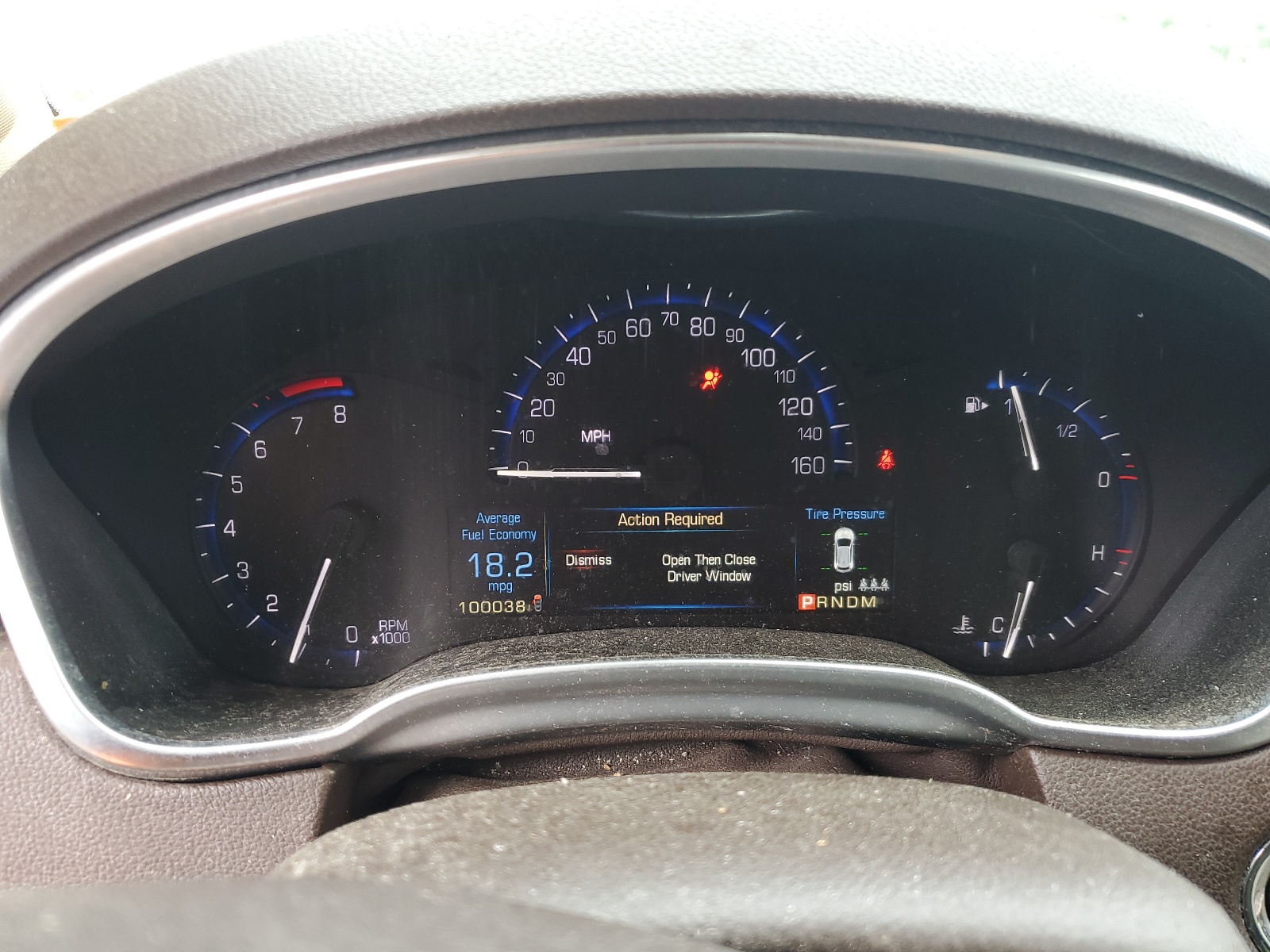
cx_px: 635
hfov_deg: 67.3
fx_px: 954
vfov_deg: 53.1
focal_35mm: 26
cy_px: 476
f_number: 1.5
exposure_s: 1/120
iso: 69
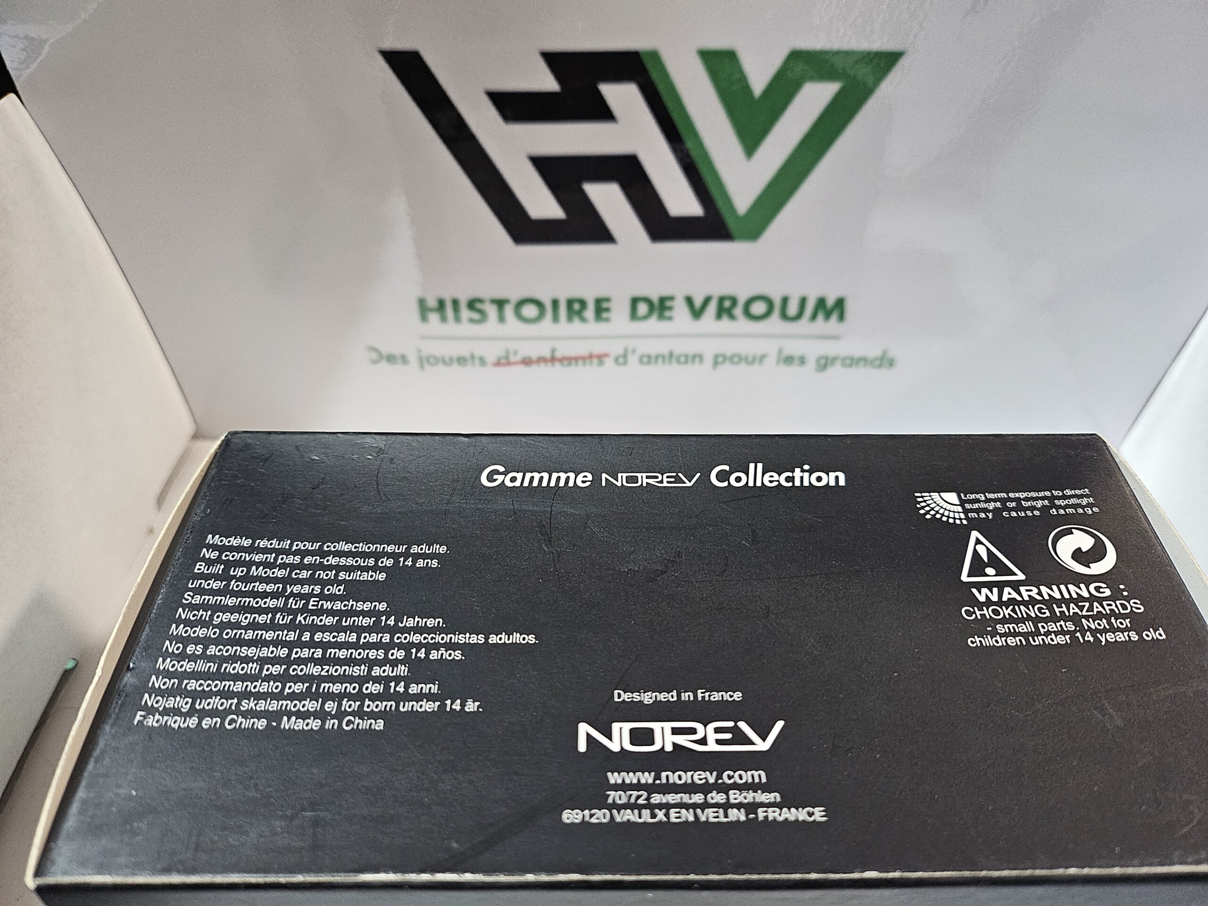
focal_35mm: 24
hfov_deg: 71.6
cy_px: 453
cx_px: 604
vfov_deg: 56.8
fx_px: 838
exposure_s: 1/100
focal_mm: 5
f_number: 1.8
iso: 320
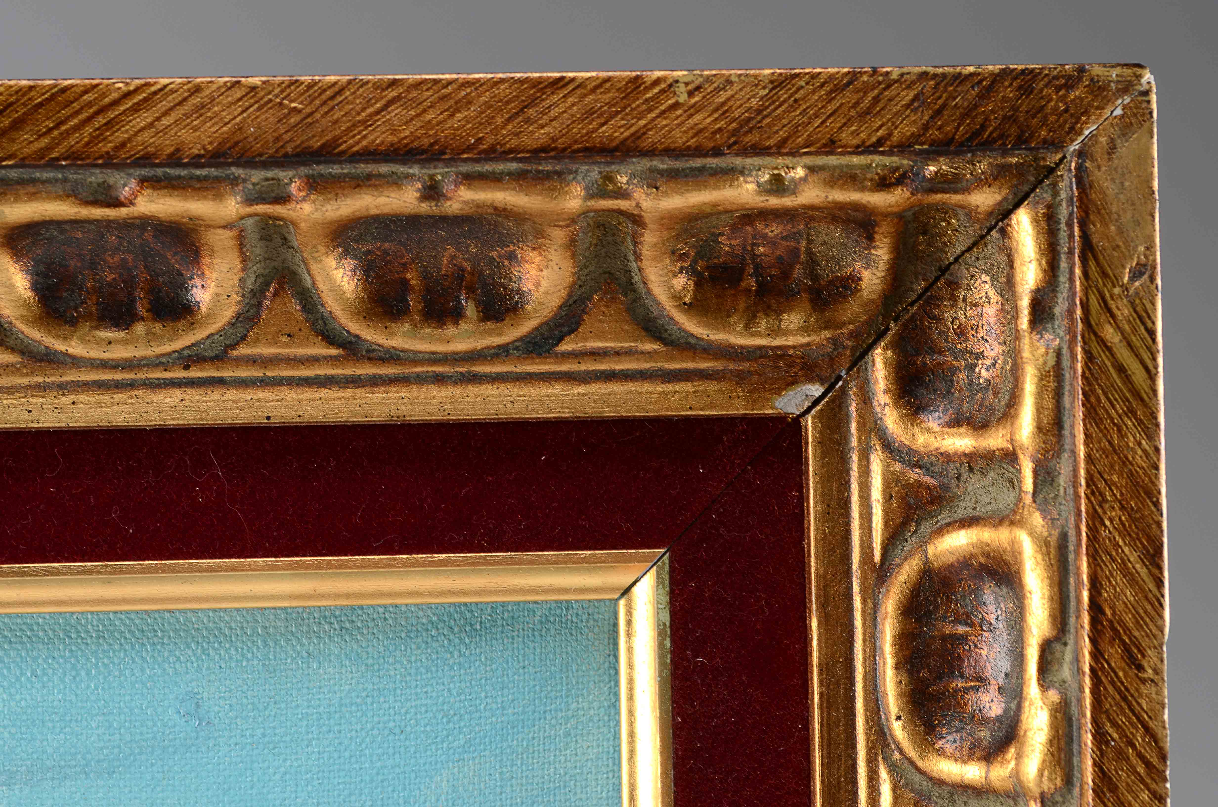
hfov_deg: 24.7
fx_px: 2785
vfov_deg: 16.5
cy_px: 404
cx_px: 609
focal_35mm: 82
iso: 100
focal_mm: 55
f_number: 11
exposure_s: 1/80
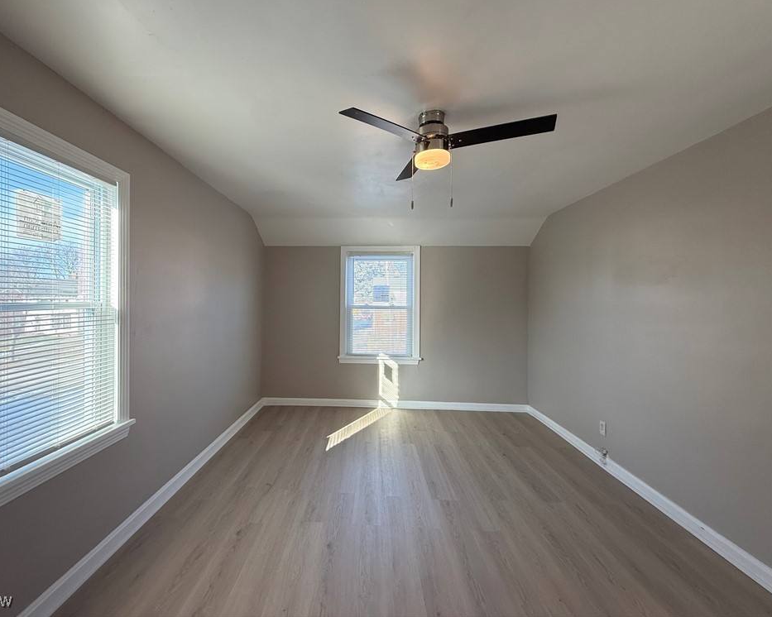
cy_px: 301
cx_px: 354
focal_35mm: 15
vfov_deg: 84.0
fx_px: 343
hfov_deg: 96.6
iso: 125
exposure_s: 1/120
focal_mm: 2.22
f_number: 2.2
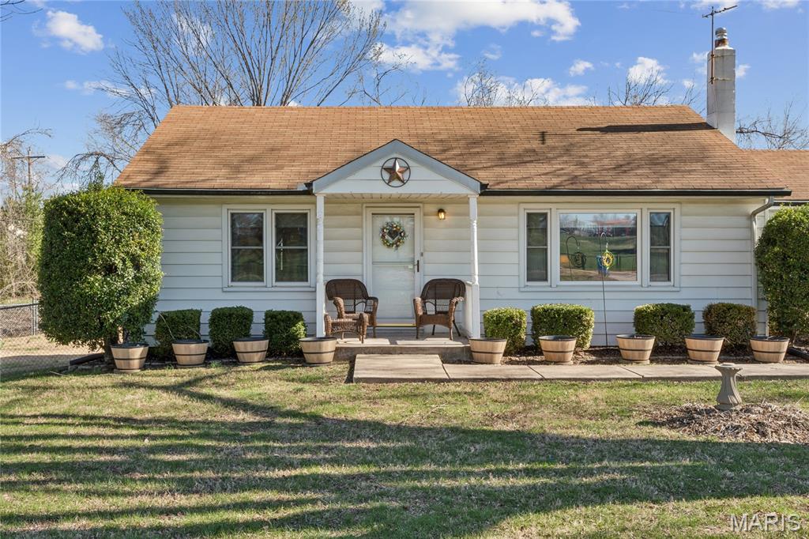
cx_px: 404
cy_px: 270
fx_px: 809
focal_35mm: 36
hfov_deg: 53.1
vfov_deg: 36.8
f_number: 22
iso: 100
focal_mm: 24
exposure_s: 1/13
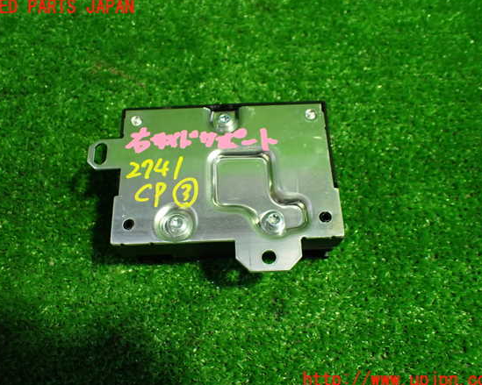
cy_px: 194
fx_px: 456
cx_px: 238
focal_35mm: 32
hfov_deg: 55.7
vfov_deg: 45.8
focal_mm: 5.4
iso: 640
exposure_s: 1/125
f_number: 2.3
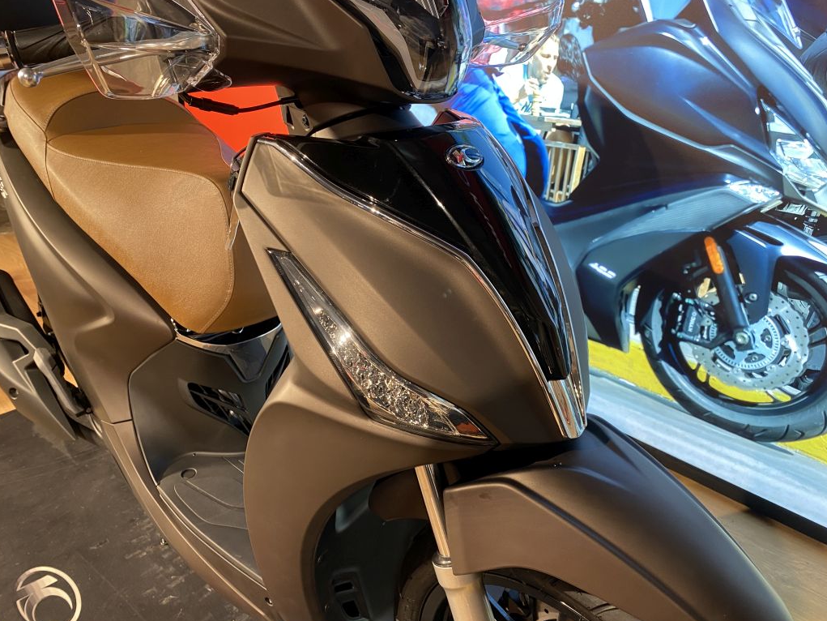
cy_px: 319
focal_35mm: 27
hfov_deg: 65.3
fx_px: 645
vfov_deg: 51.4
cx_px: 407
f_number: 1.8
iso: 100
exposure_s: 1/50
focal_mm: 4.25
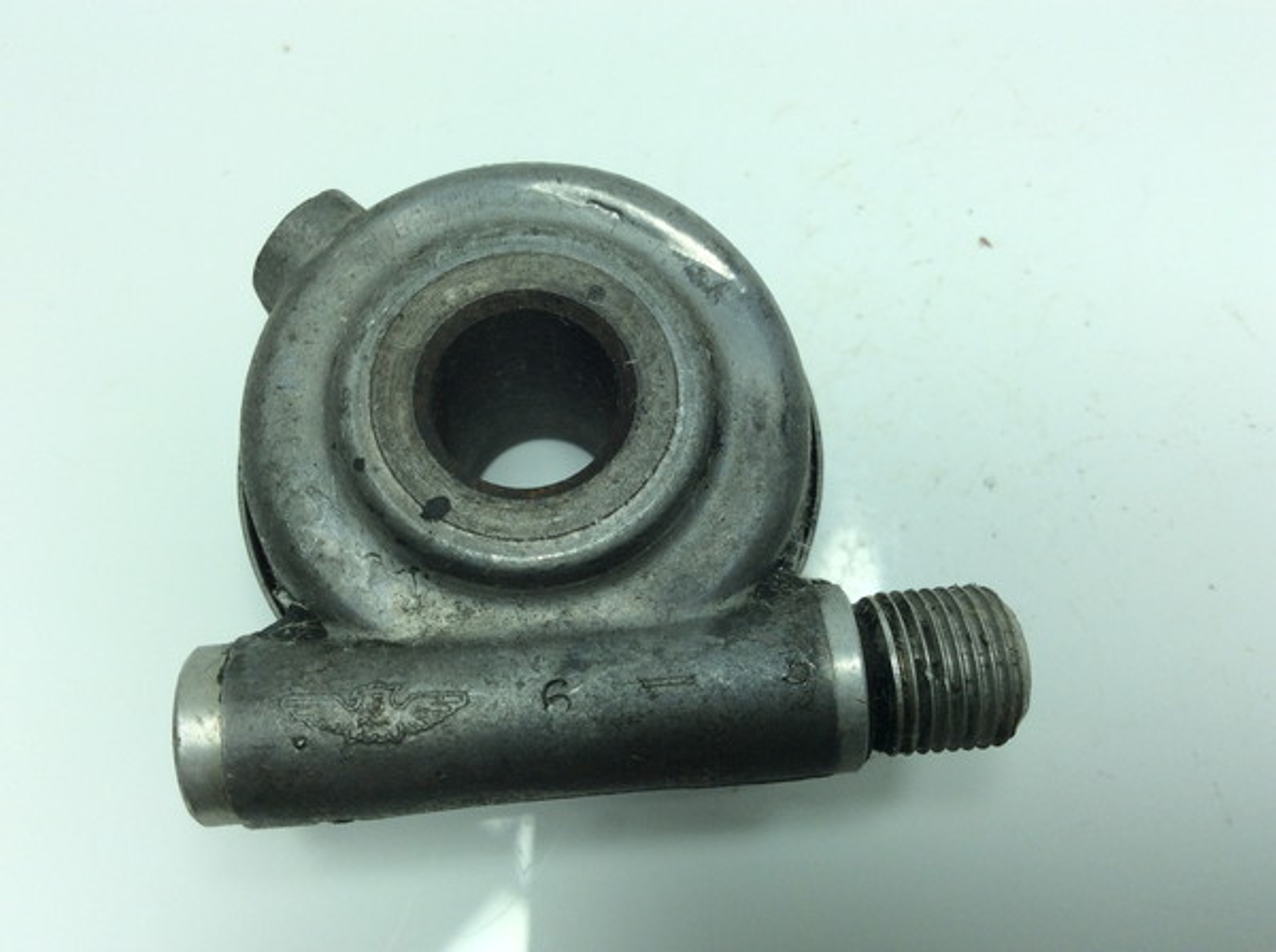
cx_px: 638
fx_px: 1178
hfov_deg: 56.9
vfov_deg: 44.0
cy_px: 476
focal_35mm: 32
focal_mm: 3.3
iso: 32
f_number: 2.4
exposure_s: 1/351
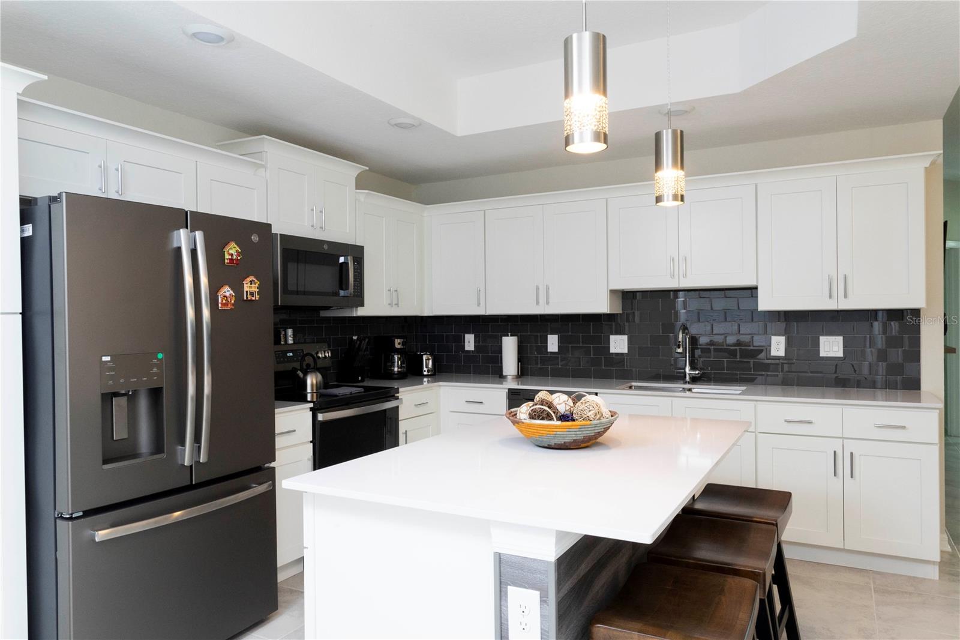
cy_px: 320
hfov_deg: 71.5
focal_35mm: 25
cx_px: 480
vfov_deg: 51.3
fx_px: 666
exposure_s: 1/15
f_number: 14
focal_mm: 25
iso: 1000
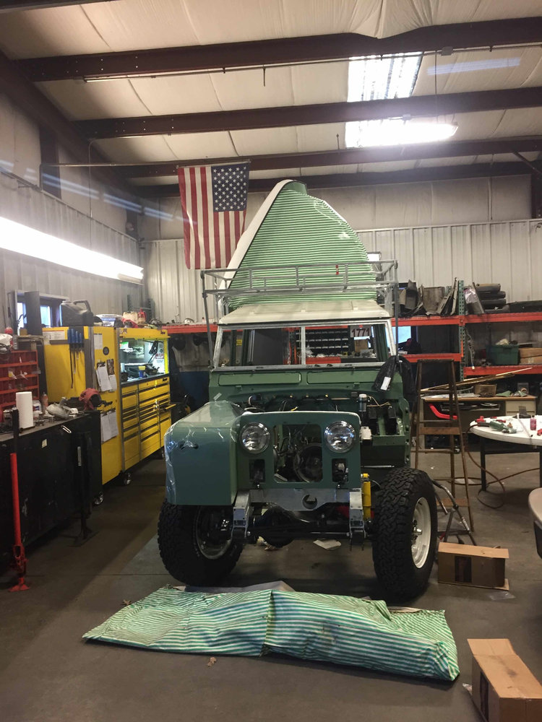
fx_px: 605
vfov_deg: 61.7
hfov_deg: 48.2
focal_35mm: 29
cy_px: 361
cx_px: 271
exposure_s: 1/30
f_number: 2.2
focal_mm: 4.15
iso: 100
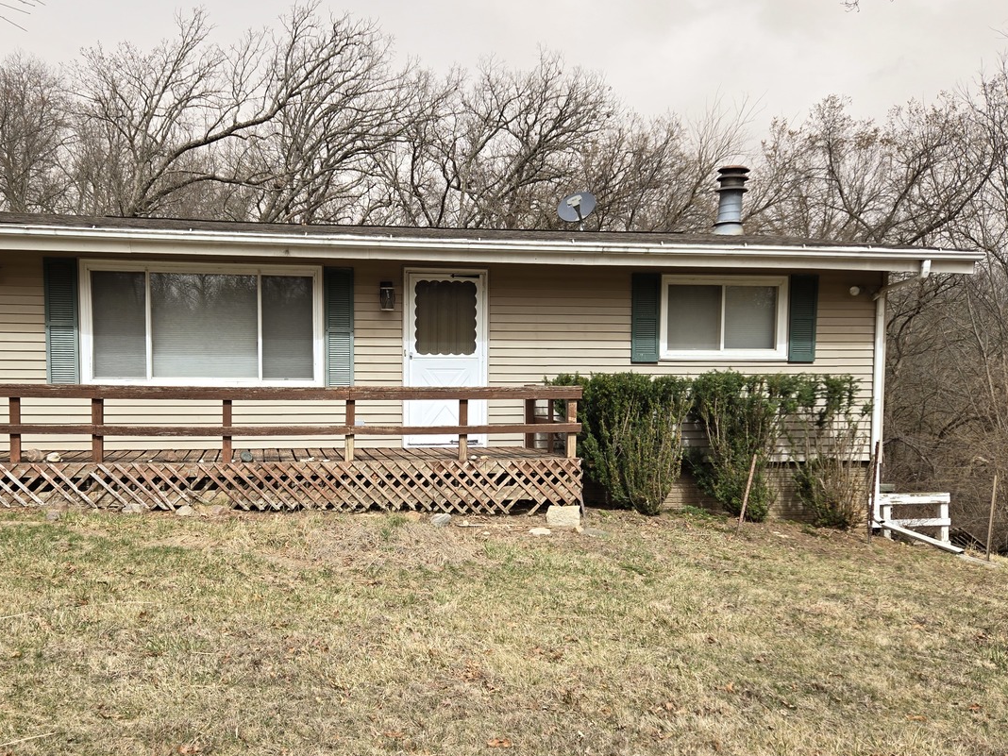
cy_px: 433
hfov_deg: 57.9
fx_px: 903
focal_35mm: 31
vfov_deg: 45.3
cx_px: 399
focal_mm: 5.4
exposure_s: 1/1067
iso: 25
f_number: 1.8
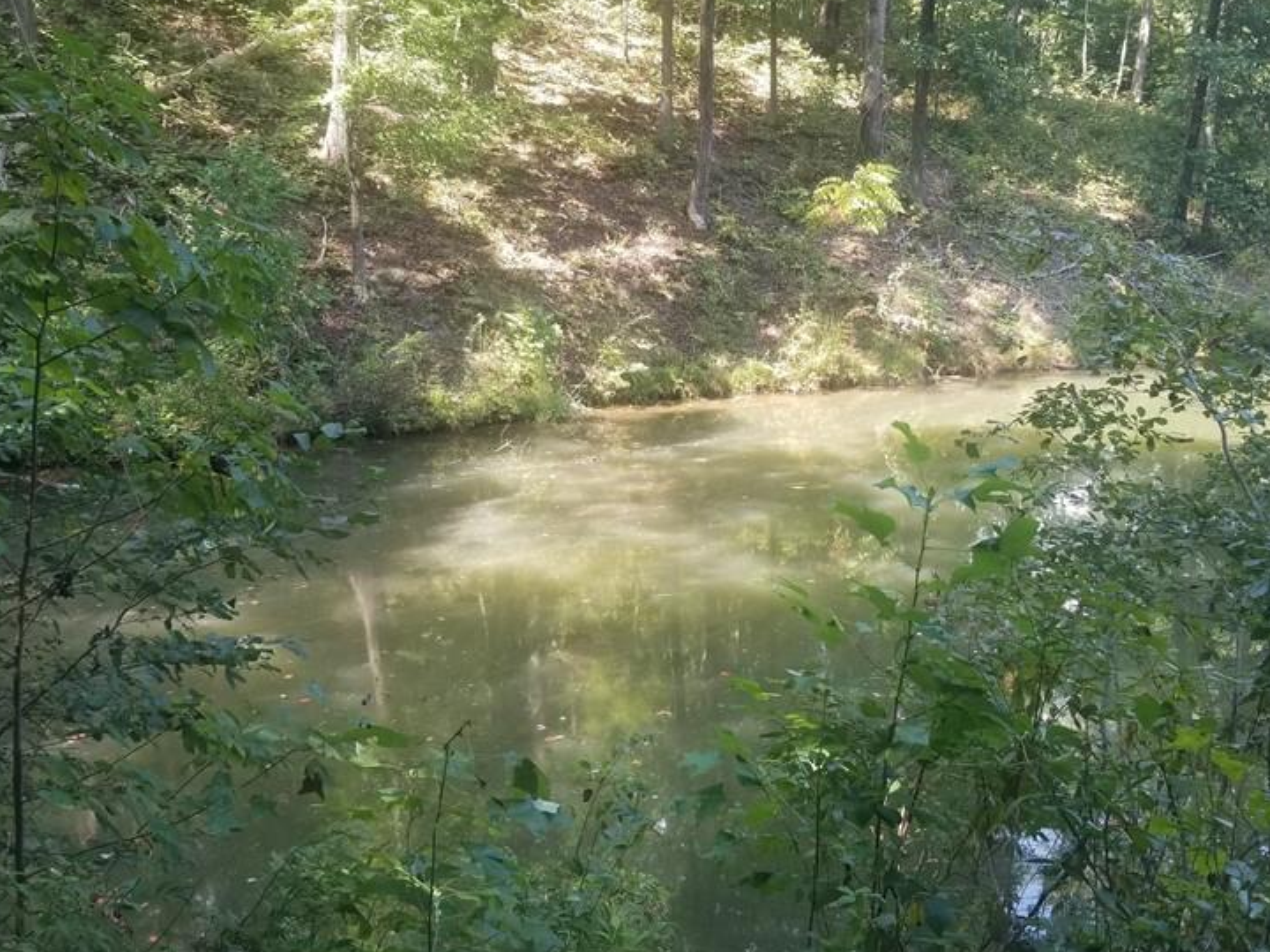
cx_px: 714
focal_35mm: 37
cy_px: 480
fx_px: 1357
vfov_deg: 38.7
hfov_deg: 50.0
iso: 50
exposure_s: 1/139
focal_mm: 4.3
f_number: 1.7
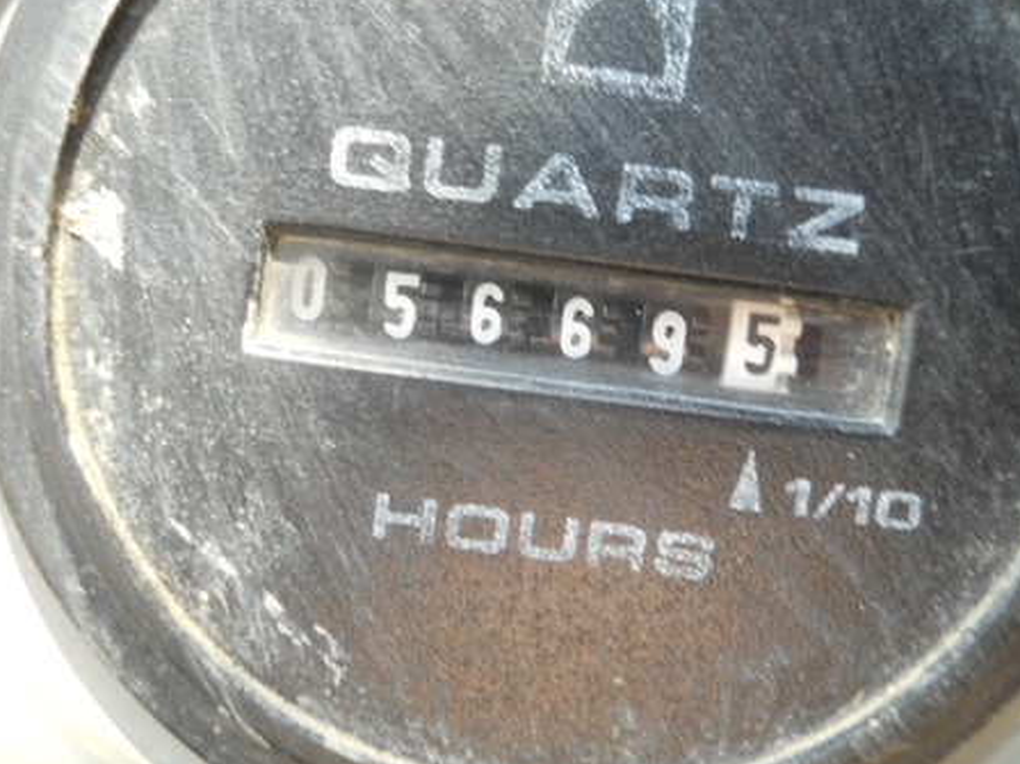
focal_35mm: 44
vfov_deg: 32.9
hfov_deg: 43.0
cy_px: 363
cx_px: 500
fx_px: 1296
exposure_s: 1/60
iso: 80
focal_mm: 6.72
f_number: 3.1
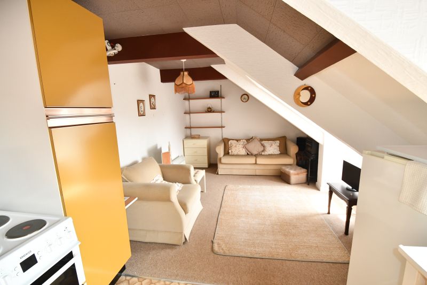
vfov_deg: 77.3
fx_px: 178
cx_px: 214
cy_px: 142
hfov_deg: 100.4
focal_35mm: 15
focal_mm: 10
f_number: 4.5
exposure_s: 1/100
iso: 800
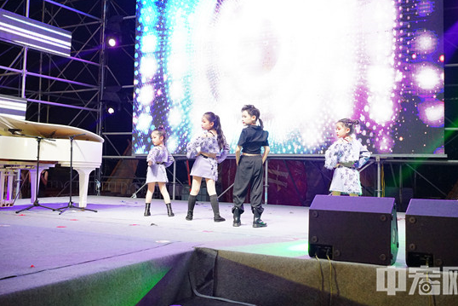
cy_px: 139
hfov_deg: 49.5
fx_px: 496
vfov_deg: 34.2
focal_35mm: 39
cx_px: 232
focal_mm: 35
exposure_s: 1/250
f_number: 5
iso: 5000
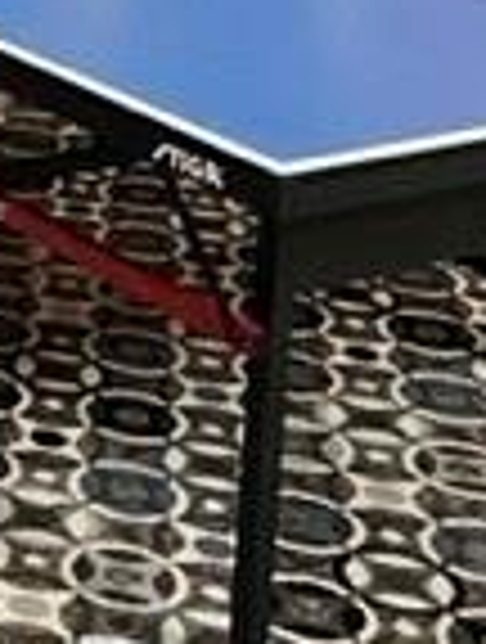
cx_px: -572
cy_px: -315
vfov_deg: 15.6
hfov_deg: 11.3
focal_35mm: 116
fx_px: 2162
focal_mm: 5.7
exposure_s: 1/60
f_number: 1.5
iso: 400
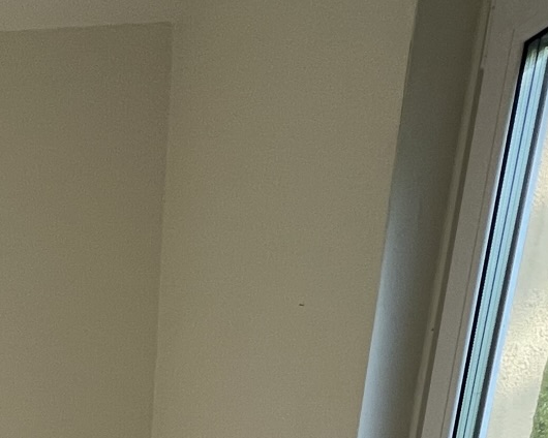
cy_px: 776
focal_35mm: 49
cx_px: -50
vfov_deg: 21.3
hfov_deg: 33.4
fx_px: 795
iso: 64
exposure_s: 1/99
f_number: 1.8
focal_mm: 1.57
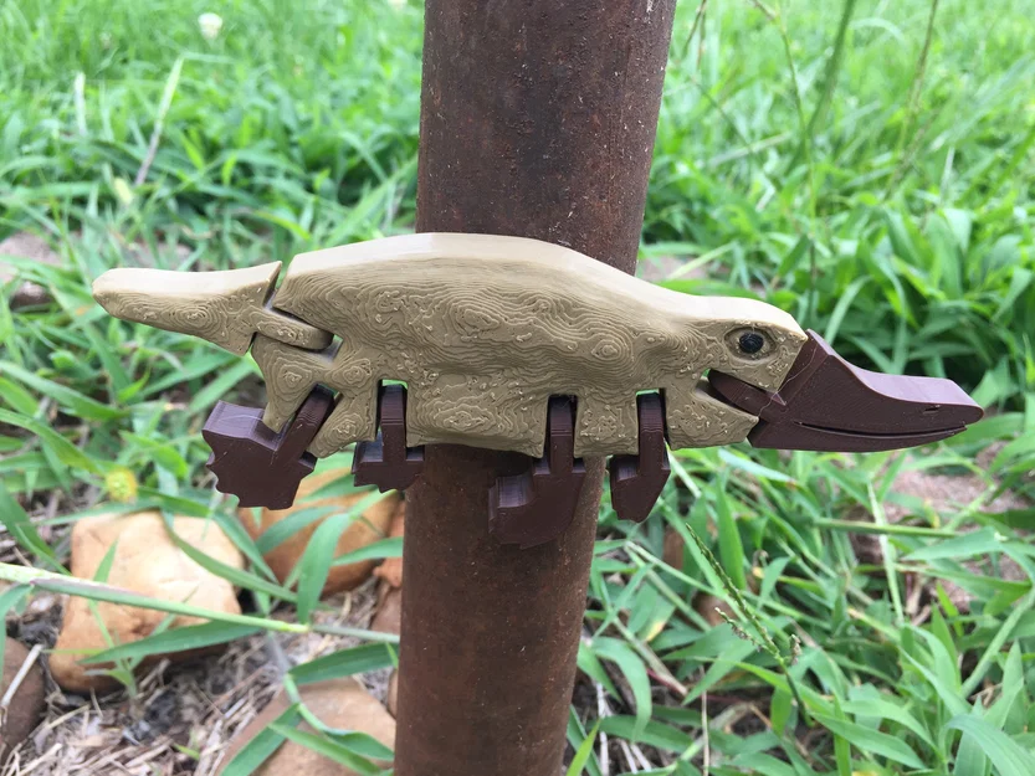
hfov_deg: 61.7
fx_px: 867
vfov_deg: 48.2
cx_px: 518
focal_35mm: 29
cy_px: 388
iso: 32
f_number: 2.2
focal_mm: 4.15
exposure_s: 1/209
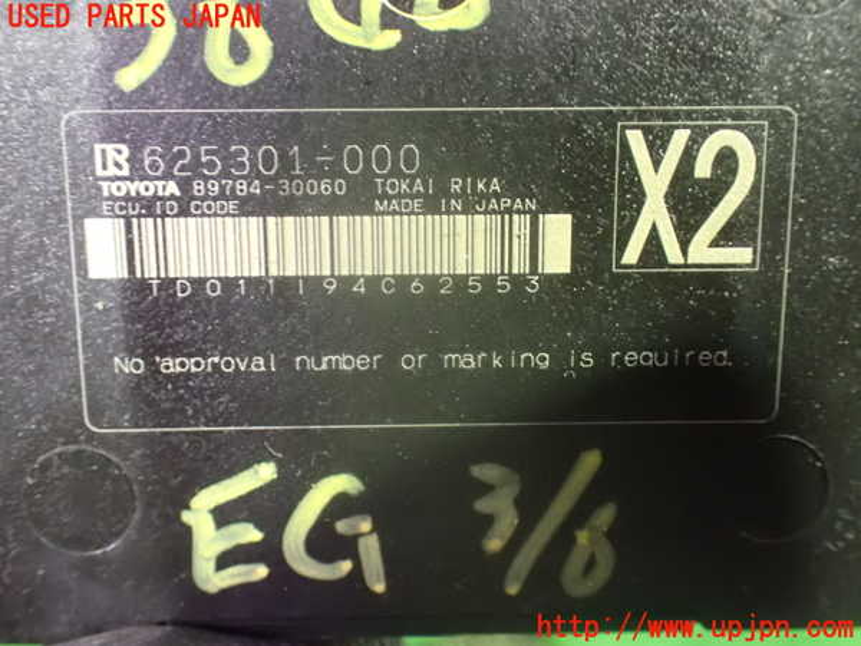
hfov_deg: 49.0
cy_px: 323
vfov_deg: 37.7
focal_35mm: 38
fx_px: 945
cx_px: 430
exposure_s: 1/15
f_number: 2.7
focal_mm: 6.83
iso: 1600
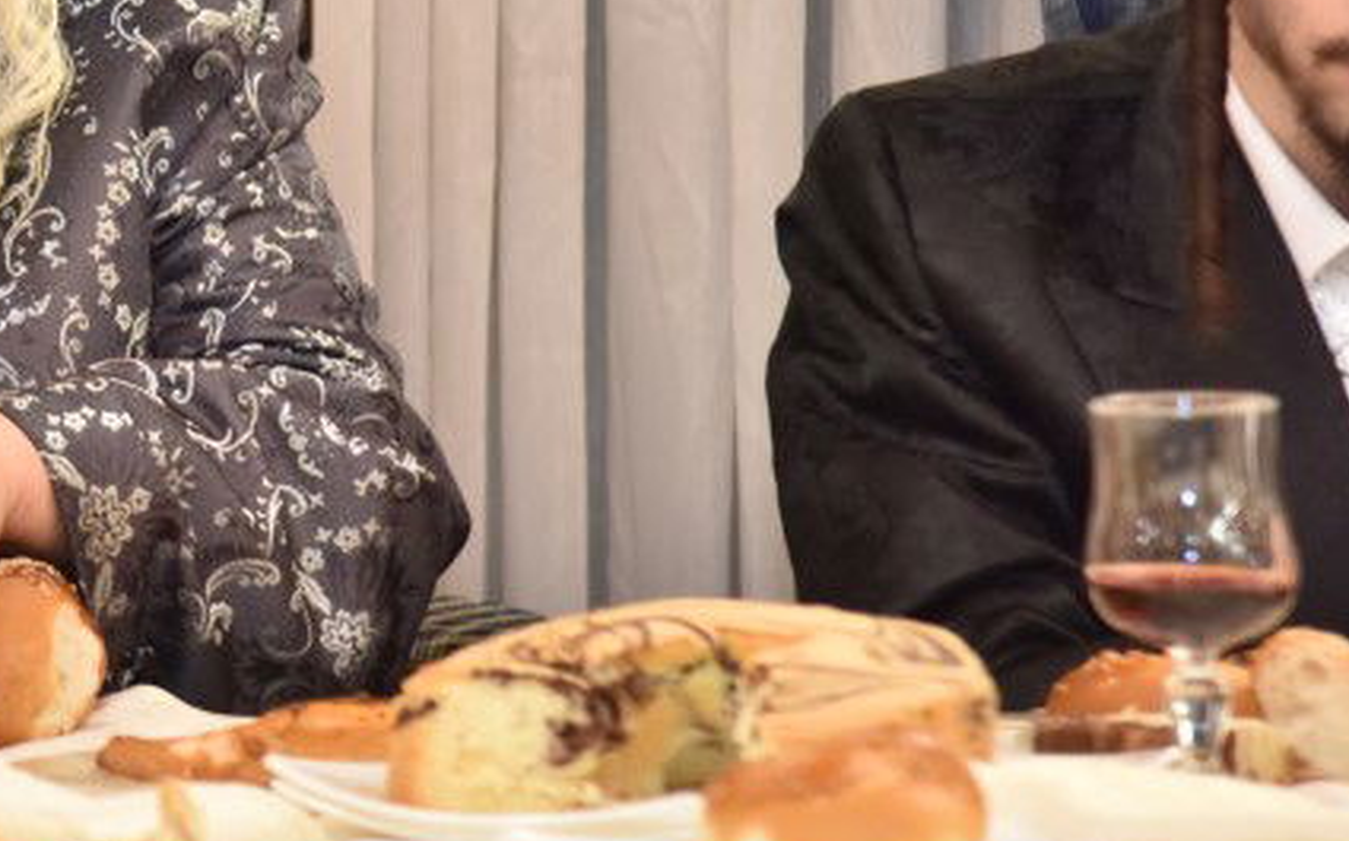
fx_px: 10838
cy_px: 43
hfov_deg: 7.1
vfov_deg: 4.4
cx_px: -251
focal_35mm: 295
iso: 2000
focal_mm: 120
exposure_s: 1/125
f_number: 4
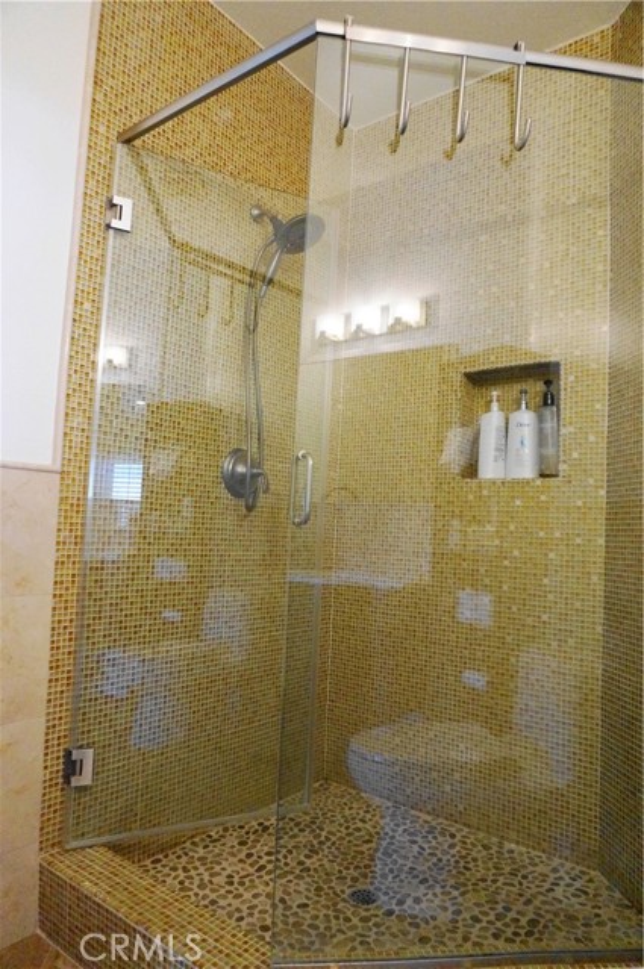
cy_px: 484
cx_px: 322
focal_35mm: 24
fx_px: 646
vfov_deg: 73.8
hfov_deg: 53.0
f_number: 4
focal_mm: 16
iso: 3200
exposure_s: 1/160
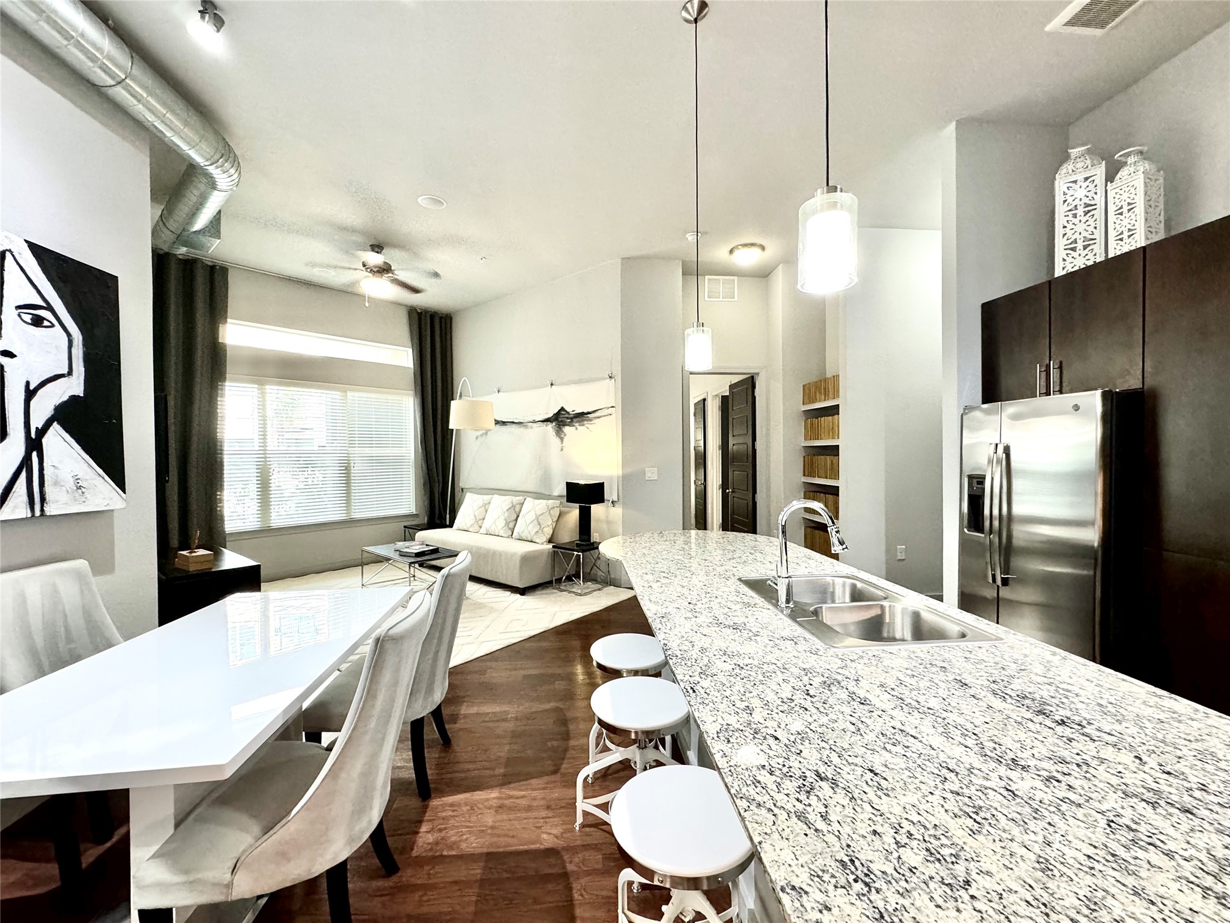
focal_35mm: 14
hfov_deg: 102.1
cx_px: 615
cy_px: 462
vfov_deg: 85.7
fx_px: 497
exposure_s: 1/60
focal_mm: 2.22
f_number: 2.2
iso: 320
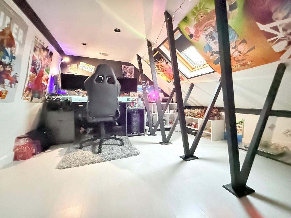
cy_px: 109
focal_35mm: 14
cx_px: 146
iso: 1250
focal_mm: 2.22
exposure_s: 1/43
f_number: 2.2
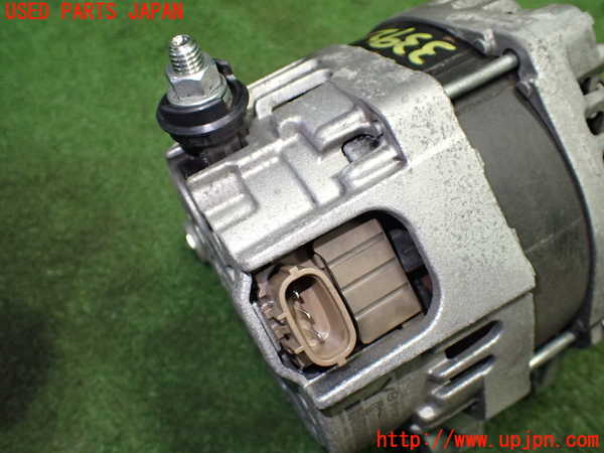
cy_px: 226
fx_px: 523
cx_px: 302
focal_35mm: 30
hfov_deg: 60.0
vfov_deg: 46.8
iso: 500
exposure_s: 1/125
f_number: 2.3
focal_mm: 5.4
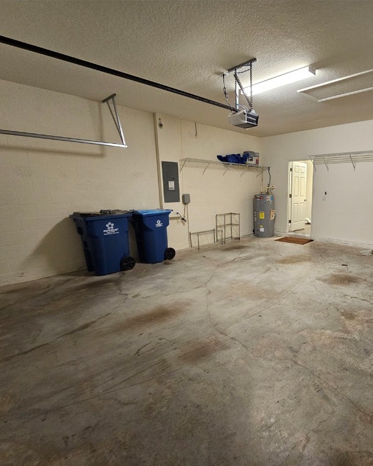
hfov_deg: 73.7
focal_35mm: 17
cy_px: 234
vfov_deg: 89.6
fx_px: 235
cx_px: 259
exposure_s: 1/30
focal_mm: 2.2
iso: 320
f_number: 2.2
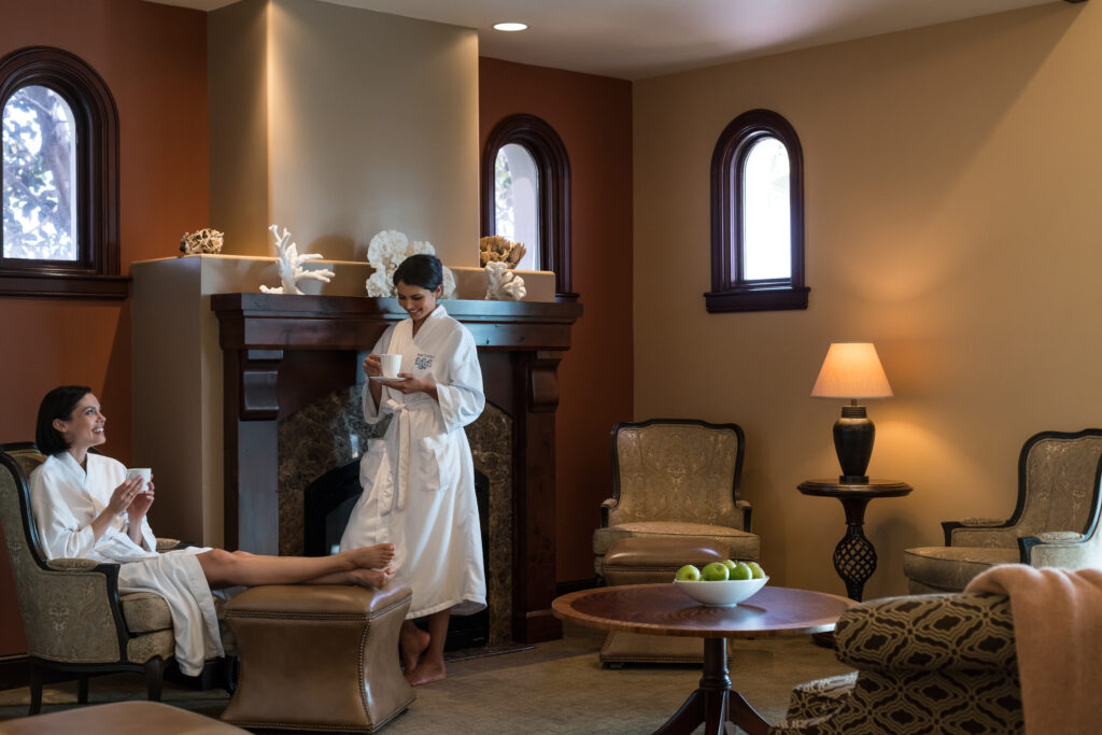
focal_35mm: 50
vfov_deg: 27.0
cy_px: 368
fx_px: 1531
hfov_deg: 39.6
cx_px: 551
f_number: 4
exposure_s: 1/60
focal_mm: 50
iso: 2000
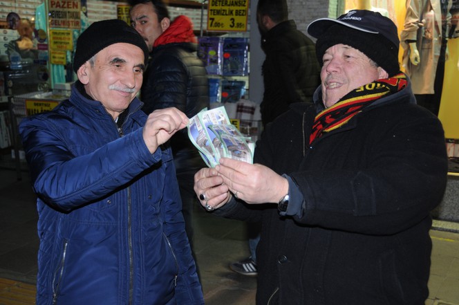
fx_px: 649
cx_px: 230
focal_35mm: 51
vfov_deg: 26.4
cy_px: 152
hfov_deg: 38.9
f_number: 4.2
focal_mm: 34
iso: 500
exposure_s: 1/60
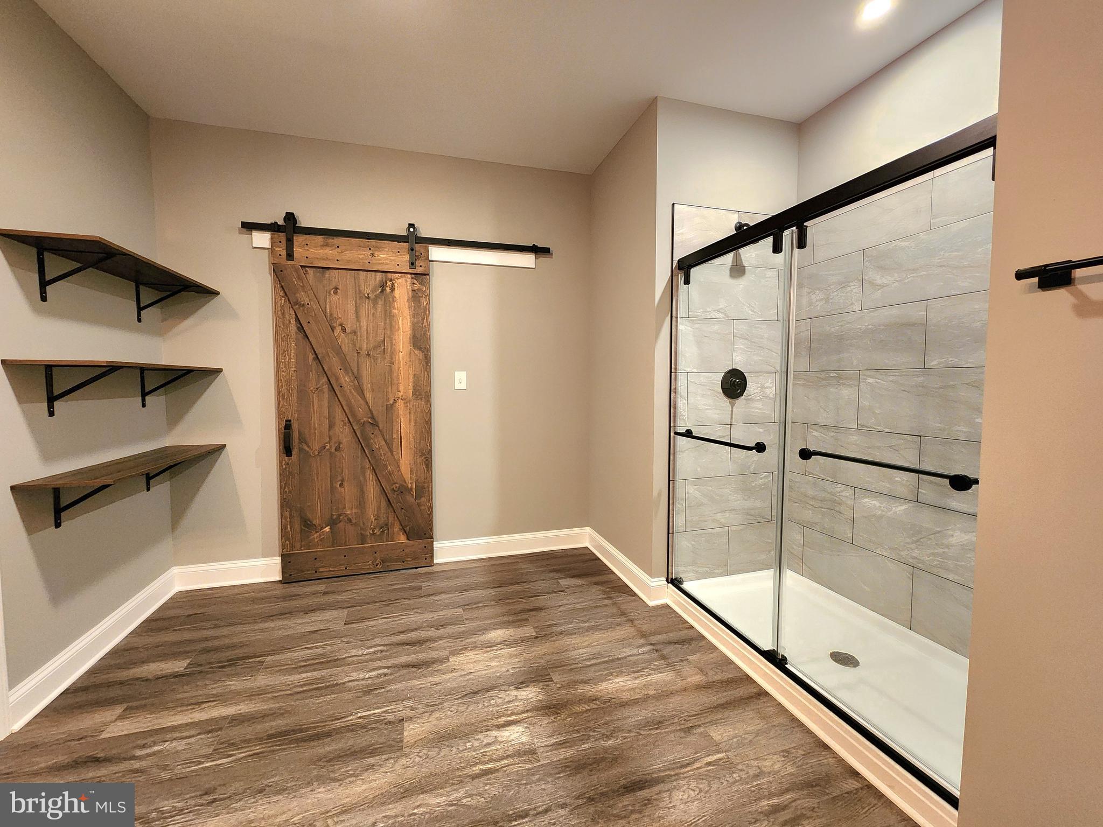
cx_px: 552
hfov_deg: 106.2
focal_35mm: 13
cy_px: 414
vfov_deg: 89.9
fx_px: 414
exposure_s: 1/30
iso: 500
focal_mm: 2.2
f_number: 2.2
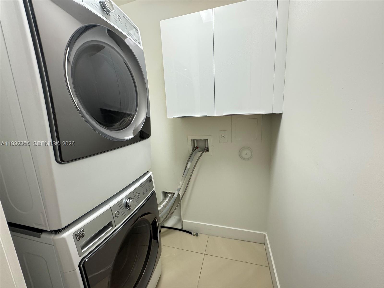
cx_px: 192
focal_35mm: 14
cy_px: 144
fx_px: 155
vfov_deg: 85.7
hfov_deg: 102.1
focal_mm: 2.22
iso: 250
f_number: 2.2
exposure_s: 1/60
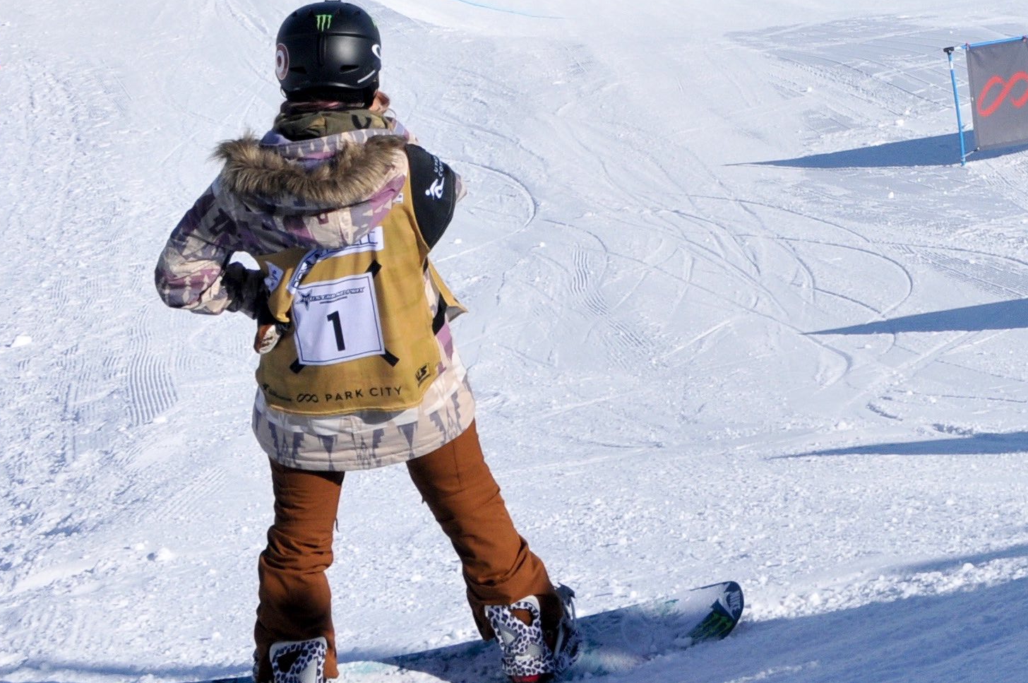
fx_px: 3023
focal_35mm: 106
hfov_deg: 18.6
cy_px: -222
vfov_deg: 12.5
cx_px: 1108
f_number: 9
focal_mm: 24
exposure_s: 1/1600
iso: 320
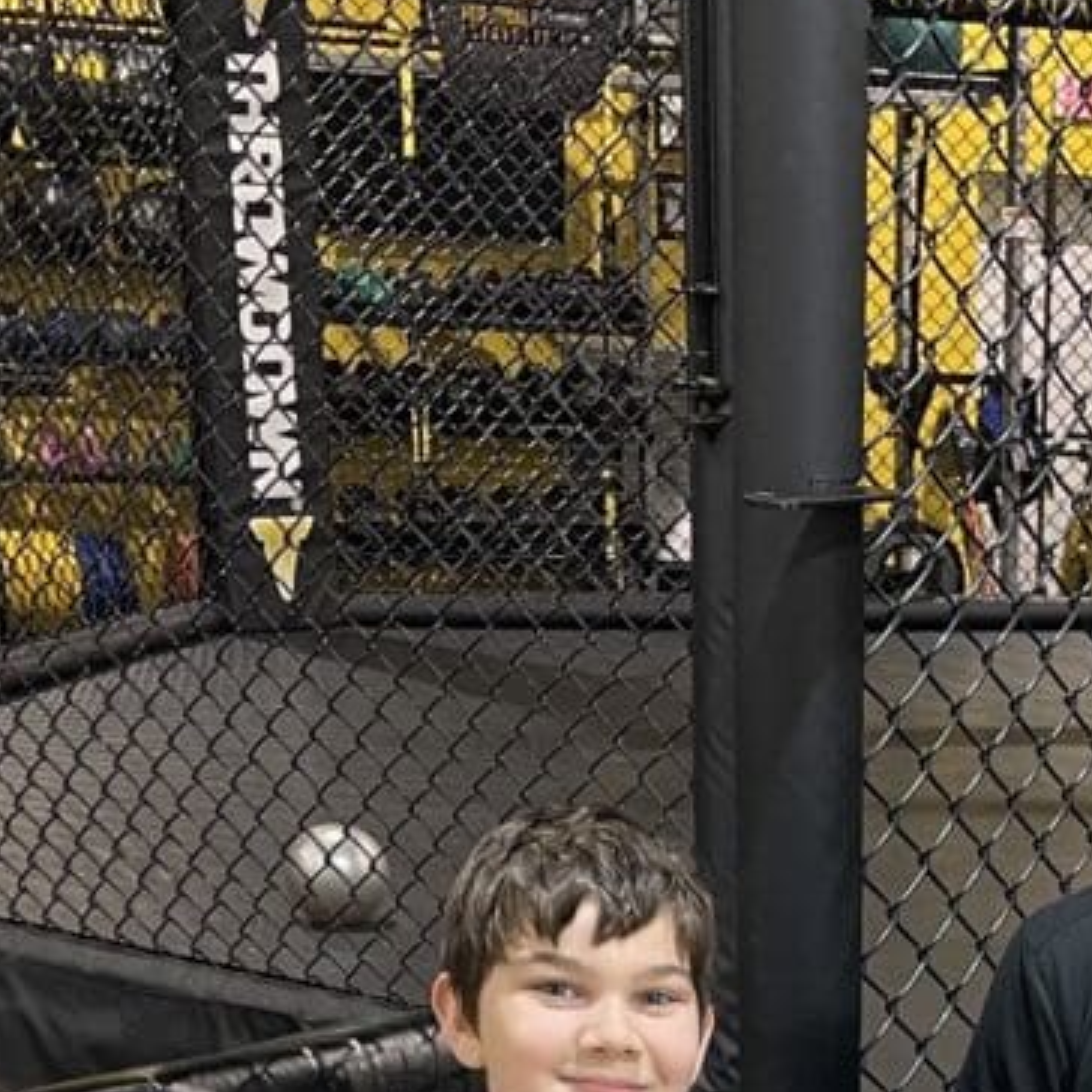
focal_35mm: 97
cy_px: 1686
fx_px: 3462
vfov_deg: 16.2
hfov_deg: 17.4
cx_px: 1176
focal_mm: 4.2
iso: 80
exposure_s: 1/60
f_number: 1.6
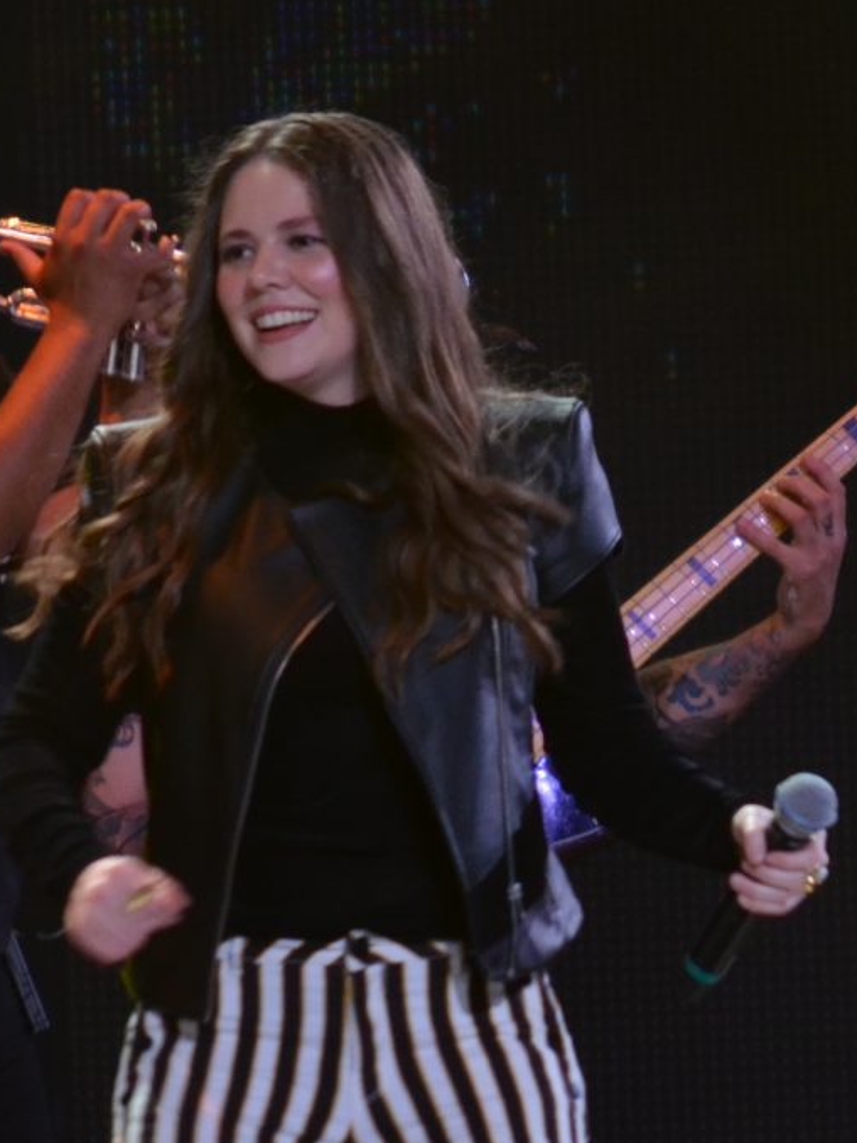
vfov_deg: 2.3
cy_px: 357
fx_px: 28737
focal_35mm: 870
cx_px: 489
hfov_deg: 1.7
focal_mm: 200
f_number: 5.6
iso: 800
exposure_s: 1/125
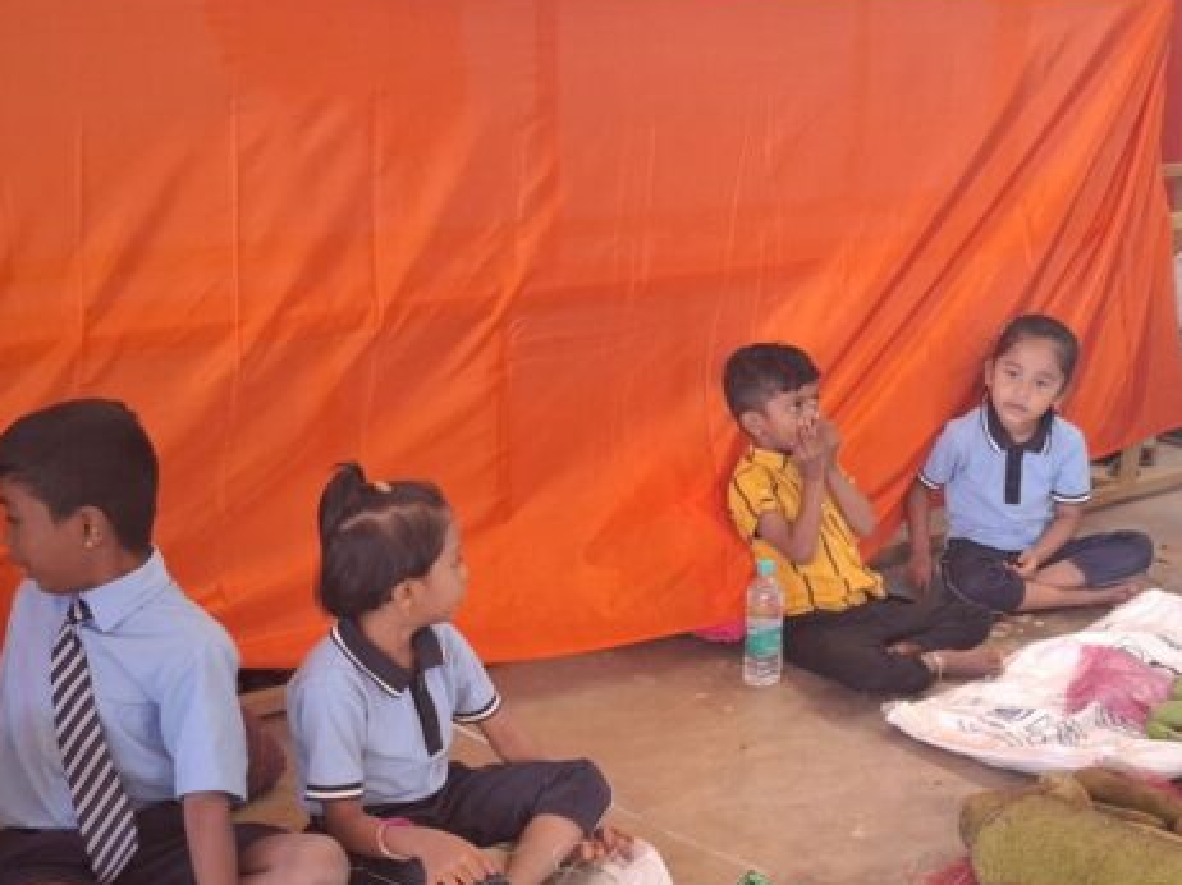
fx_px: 1741
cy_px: 749
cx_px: 737
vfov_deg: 27.8
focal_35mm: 51
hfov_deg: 37.3
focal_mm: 5.54
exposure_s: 1/50
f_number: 1.8
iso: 250
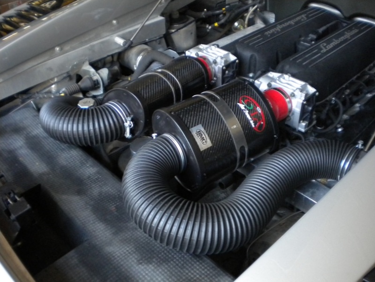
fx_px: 379
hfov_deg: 52.6
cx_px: 188
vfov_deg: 40.7
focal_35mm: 35
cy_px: 141
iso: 400
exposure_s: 1/31.8
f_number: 3.1
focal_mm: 6.3
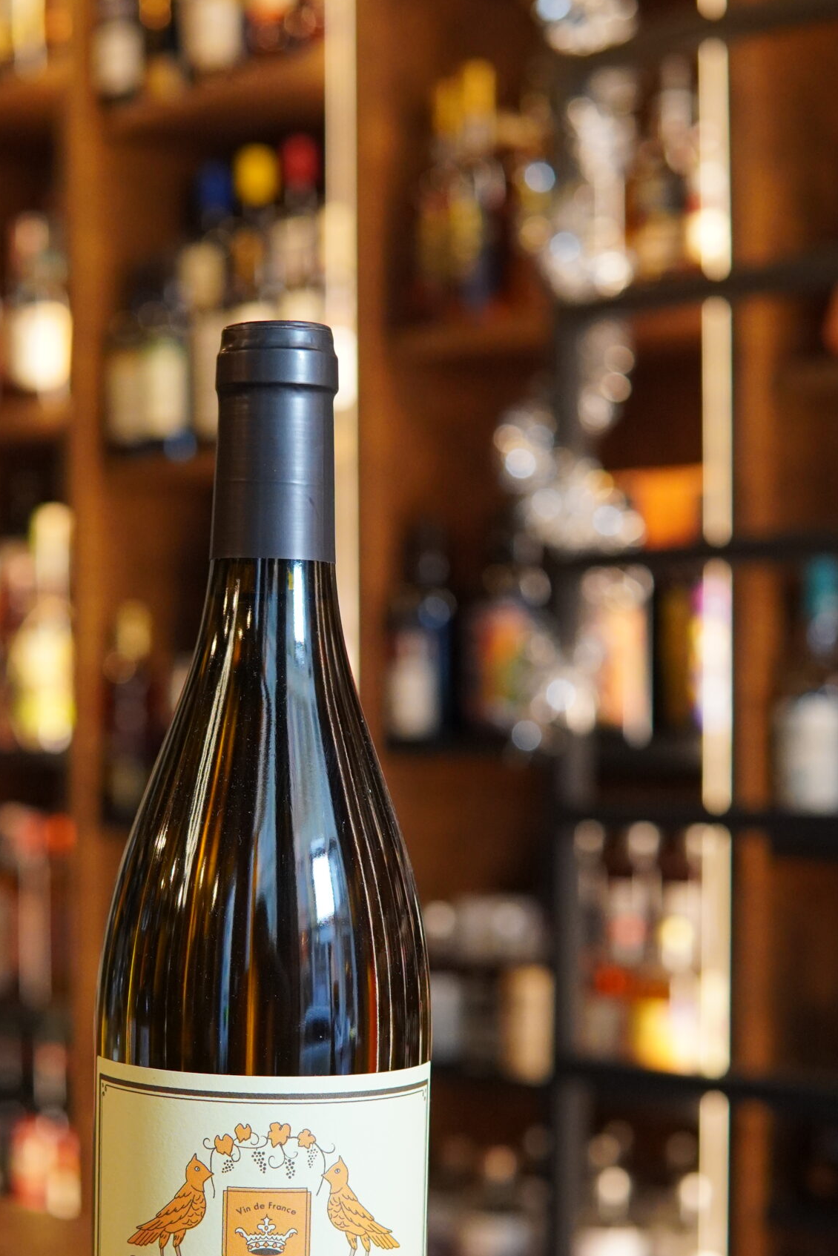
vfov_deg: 29.5
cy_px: 822
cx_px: 261
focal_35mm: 68
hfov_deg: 19.9
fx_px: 2373
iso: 1600
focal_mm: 30
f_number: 3.2
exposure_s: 1/160
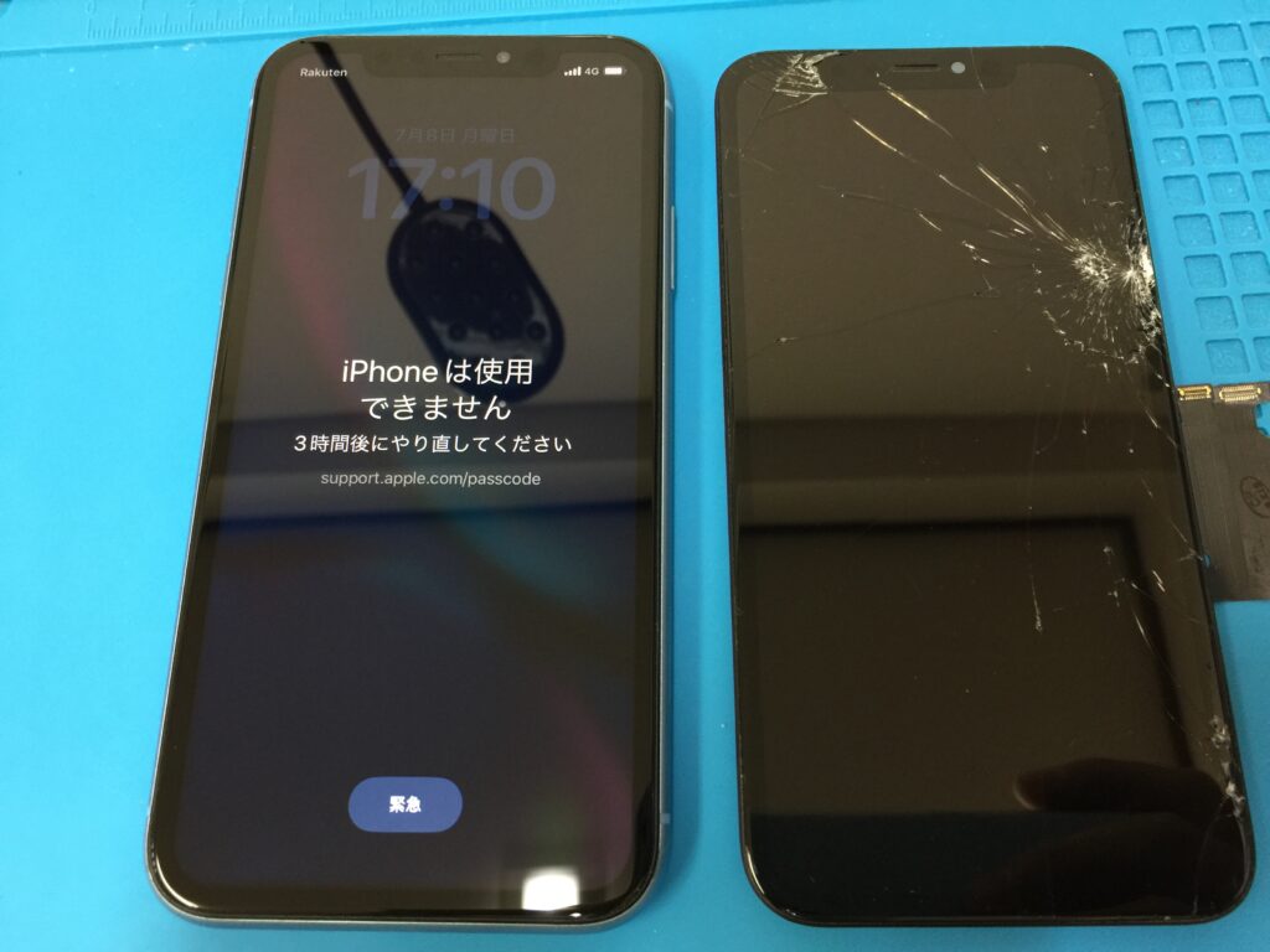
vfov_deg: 48.2
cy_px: 476
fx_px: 1064
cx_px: 635
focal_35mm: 29
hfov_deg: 61.7
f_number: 2.2
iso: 80
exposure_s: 1/15
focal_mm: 4.15
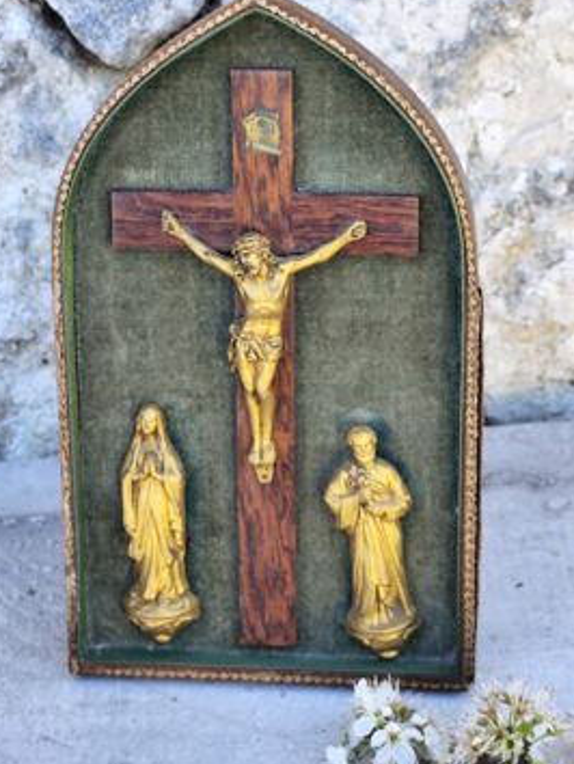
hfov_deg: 14.1
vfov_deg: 18.7
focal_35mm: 105
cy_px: 401
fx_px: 2319
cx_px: 276
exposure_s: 1/100
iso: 64
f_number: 1.65
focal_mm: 6.19
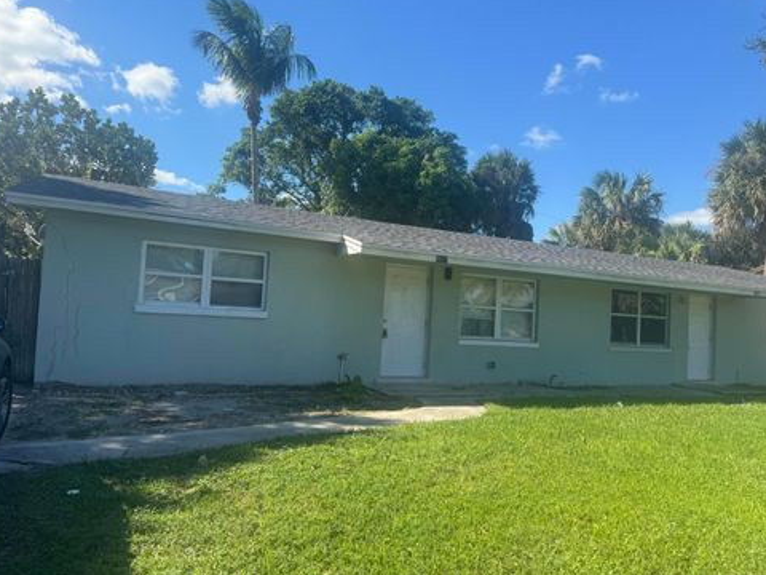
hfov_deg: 69.4
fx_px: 553
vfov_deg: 54.9
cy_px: 280
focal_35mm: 25
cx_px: 378
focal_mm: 6.76
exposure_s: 1/2252
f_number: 1.78
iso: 80
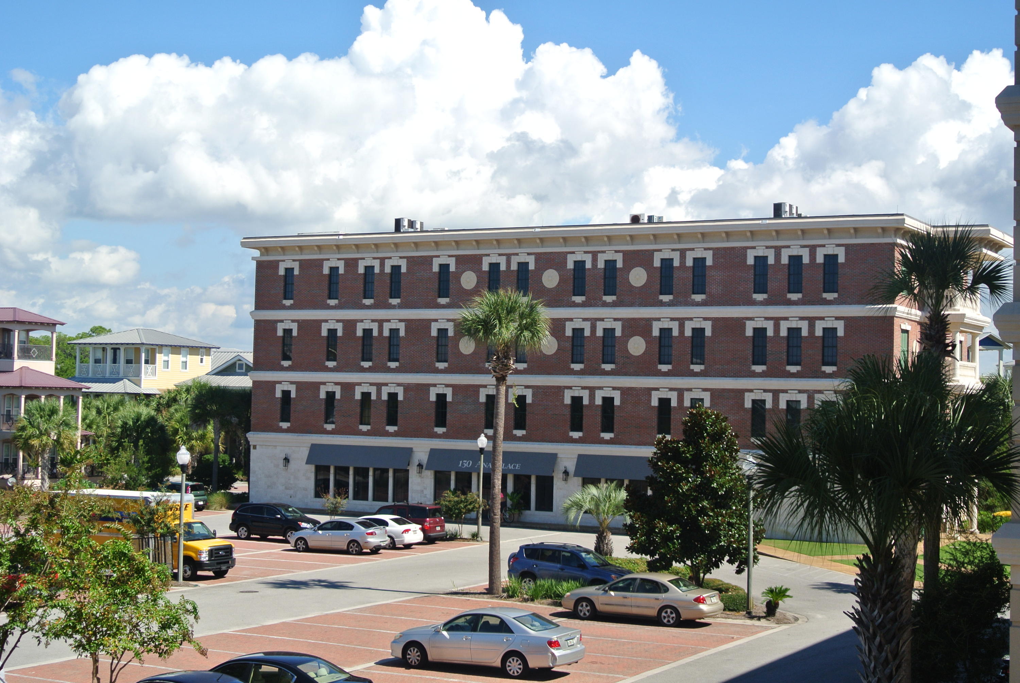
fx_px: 1532
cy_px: 342
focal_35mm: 54
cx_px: 510
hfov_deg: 36.8
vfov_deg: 25.1
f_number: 5
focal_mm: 20.3
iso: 100
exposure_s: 1/640
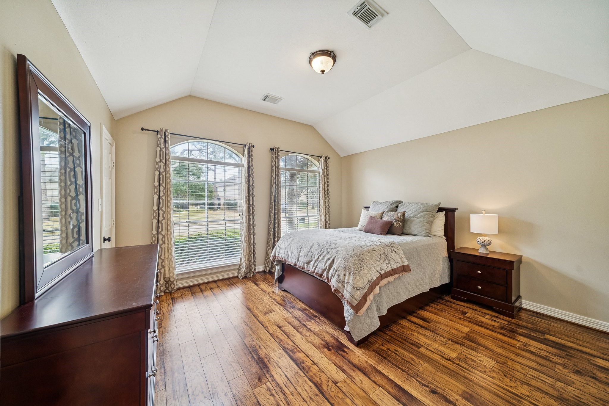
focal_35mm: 12
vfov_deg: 90.0
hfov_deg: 112.6
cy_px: 203
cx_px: 304
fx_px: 203
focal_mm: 12
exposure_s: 1/25
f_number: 8
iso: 640
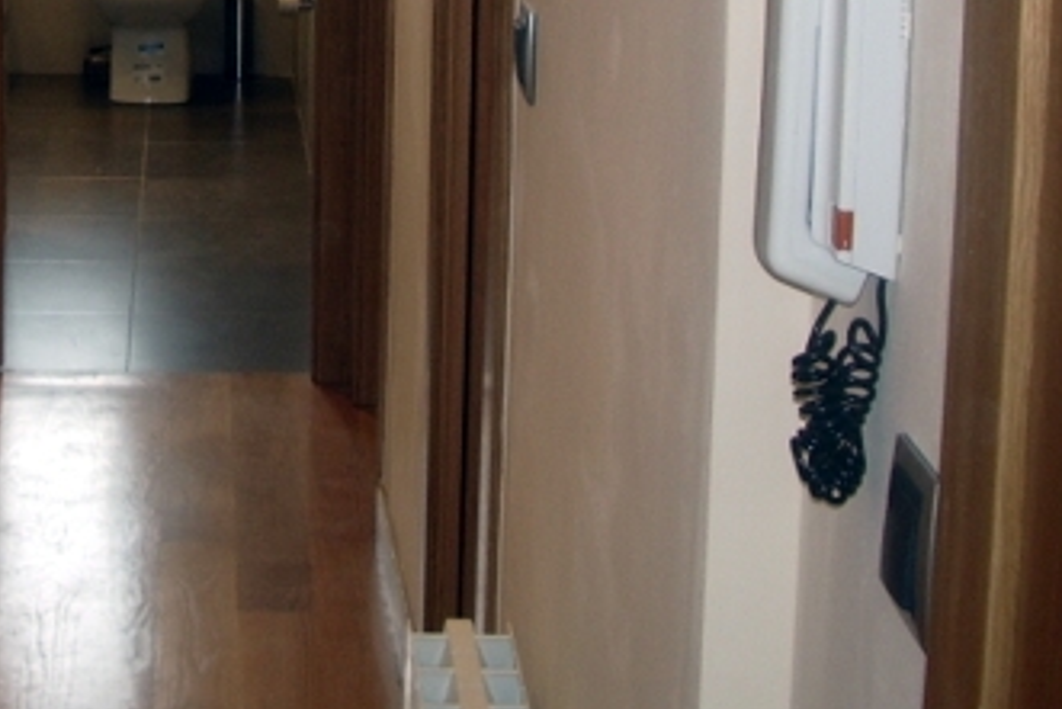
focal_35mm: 99
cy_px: -172
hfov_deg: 20.3
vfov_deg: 13.4
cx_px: 154
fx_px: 2922
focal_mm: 5.8
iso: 50
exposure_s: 1/40
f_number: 2.6
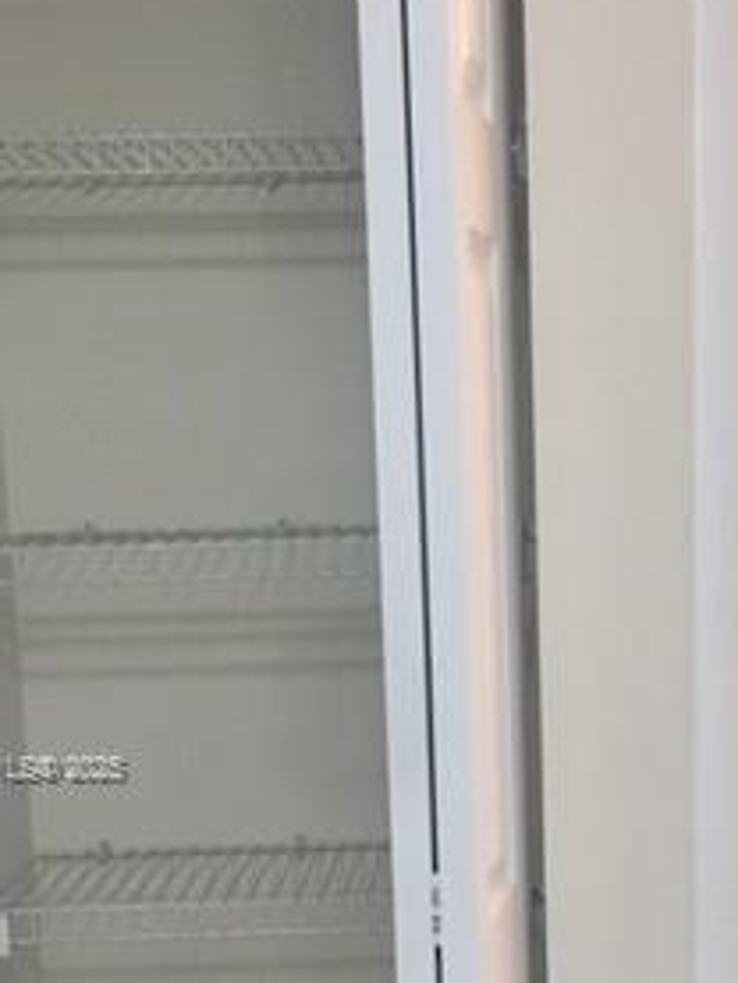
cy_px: 770
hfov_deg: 21.7
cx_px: 568
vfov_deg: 28.4
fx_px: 1903
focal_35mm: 67
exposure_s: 1/30
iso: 80
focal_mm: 4.15
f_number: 2.2
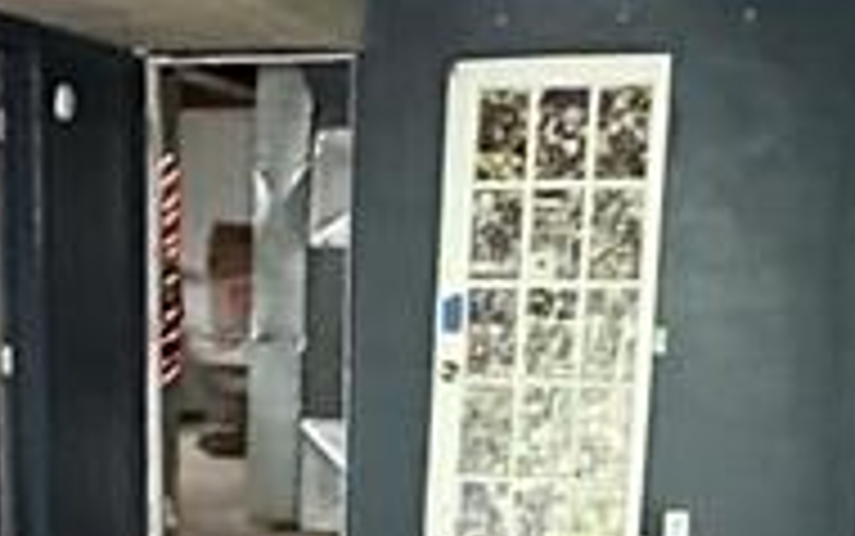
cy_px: 673
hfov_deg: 25.3
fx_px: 1865
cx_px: 148
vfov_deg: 15.6
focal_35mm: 80
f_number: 2.2
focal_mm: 2.22
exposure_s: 1/42
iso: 1250
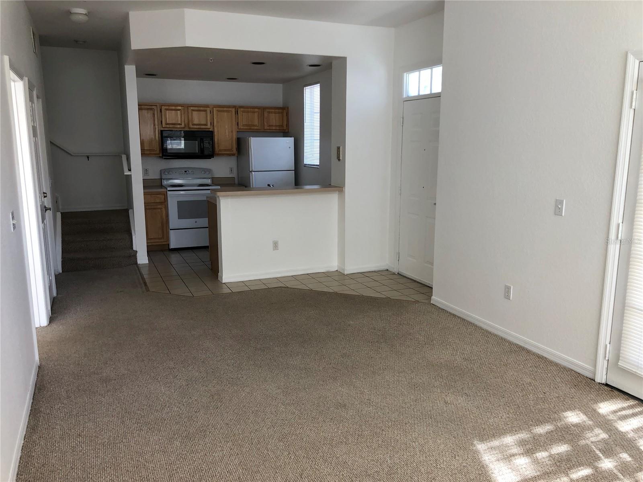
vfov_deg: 49.7
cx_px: 322
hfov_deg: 63.4
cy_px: 241
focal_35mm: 28
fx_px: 520
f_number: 1.8
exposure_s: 1/120
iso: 50
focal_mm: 3.99
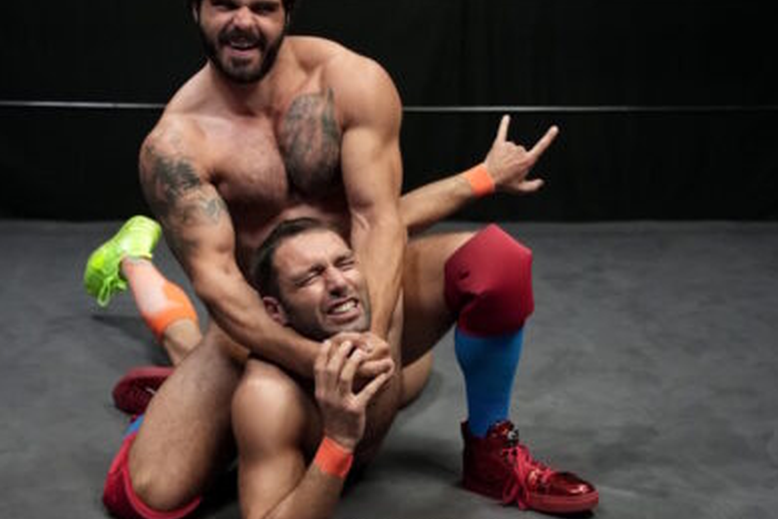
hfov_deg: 33.5
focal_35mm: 60
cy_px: 230
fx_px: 1289
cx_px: 331
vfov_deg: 22.7
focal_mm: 46.5
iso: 8000
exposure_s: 1/320
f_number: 3.2
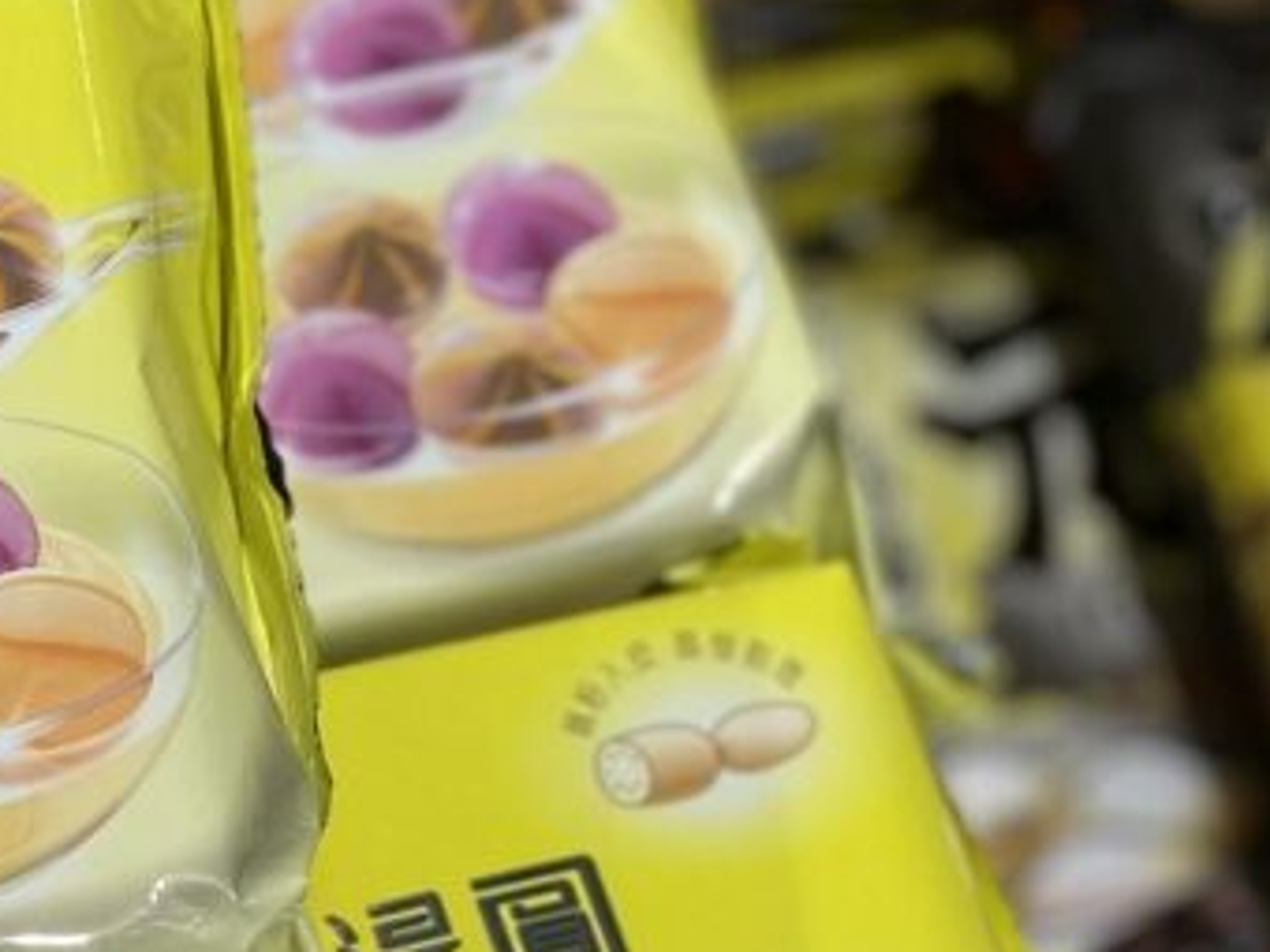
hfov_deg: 17.7
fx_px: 3742
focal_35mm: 102
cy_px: 530
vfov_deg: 14.5
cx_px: -495
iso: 32
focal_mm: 4.25
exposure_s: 1/152
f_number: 1.8
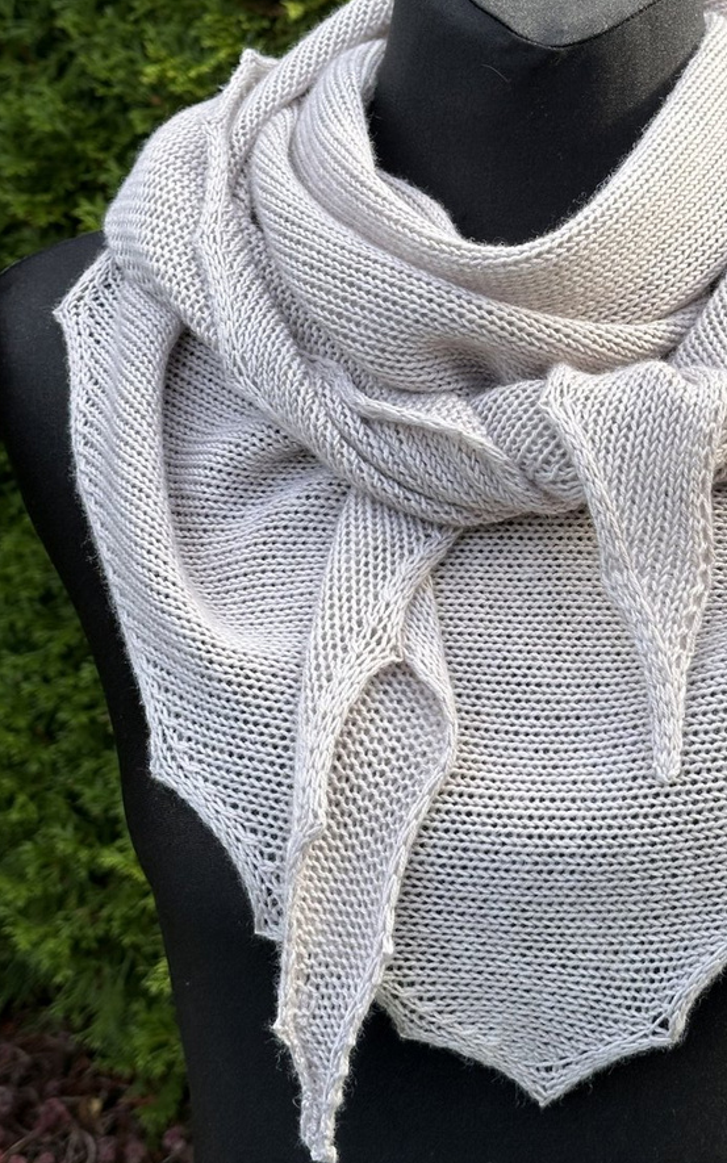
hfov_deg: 18.8
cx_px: 510
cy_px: 468
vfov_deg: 29.7
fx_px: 2188
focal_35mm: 69
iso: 64
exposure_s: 1/604
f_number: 1.78
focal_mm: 6.86
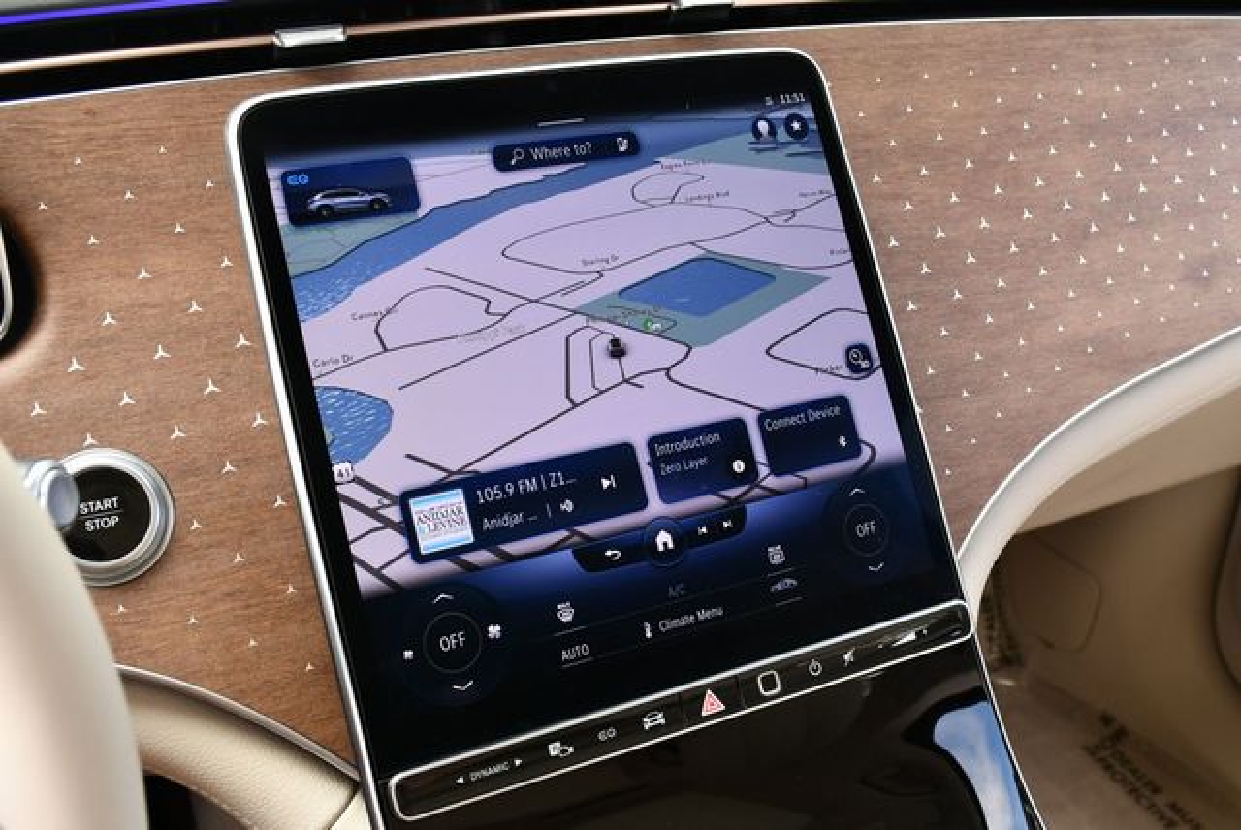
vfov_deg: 36.9
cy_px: 415
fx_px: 1242
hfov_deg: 53.1
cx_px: 620
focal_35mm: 36
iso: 400
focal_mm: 18
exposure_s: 1/250
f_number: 5
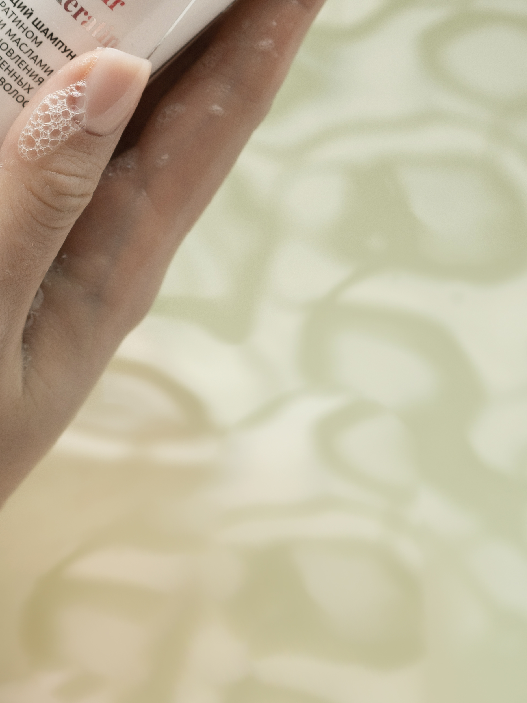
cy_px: 123
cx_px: 29
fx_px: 2355
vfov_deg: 16.8
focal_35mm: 116
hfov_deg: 12.6
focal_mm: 50
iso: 200
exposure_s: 1/100
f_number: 4
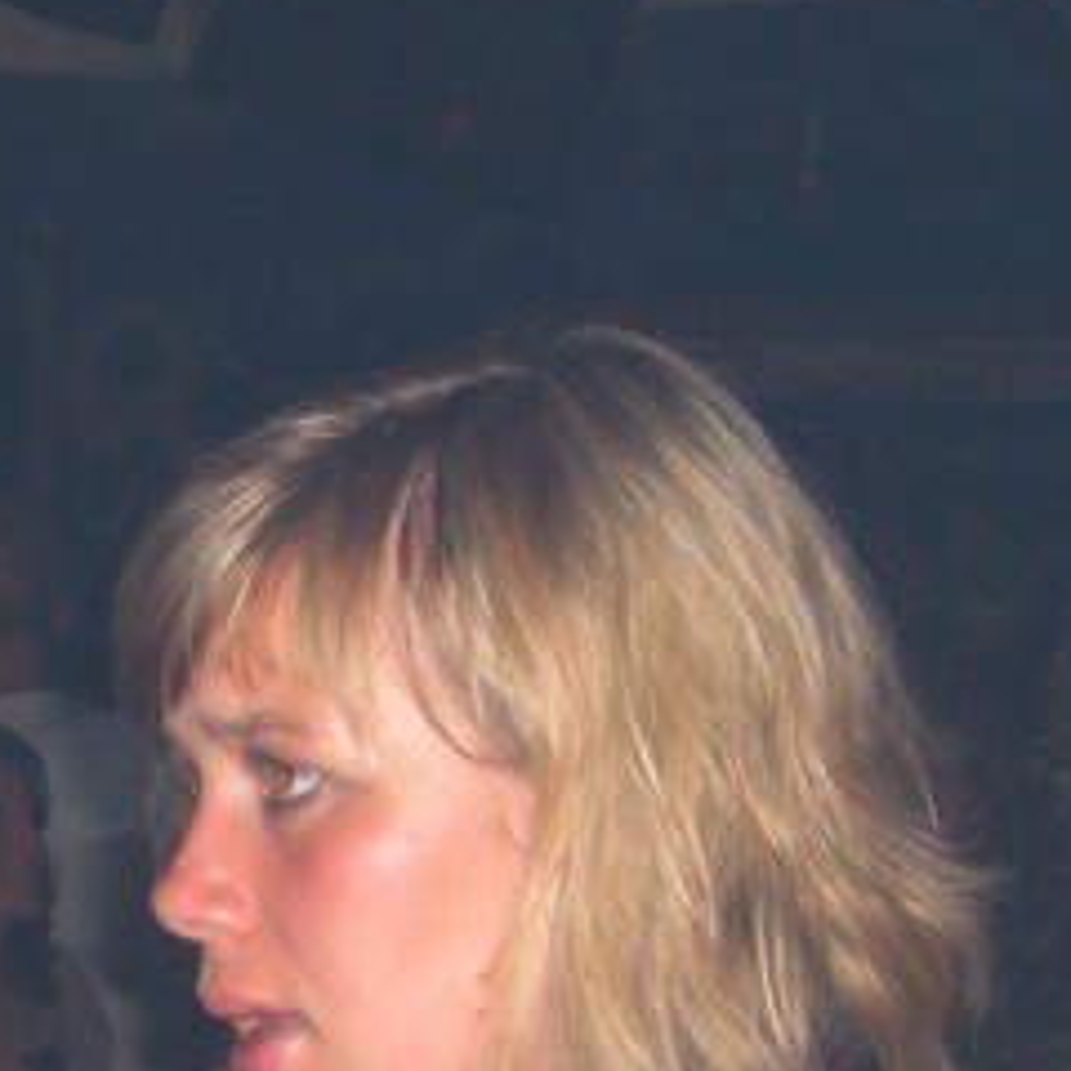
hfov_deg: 10.2
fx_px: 5881
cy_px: 1133
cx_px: -237
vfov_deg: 10.3
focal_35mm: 168
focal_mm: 11.8
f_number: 3.6
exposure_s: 1/60
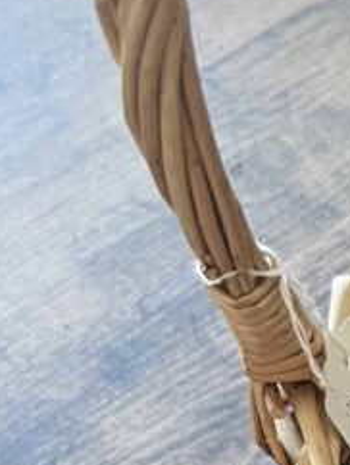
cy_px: 617
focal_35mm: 110
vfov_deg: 16.8
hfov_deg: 12.2
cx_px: 669
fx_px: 1480
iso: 200
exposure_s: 1/60
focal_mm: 5.7
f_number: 1.5
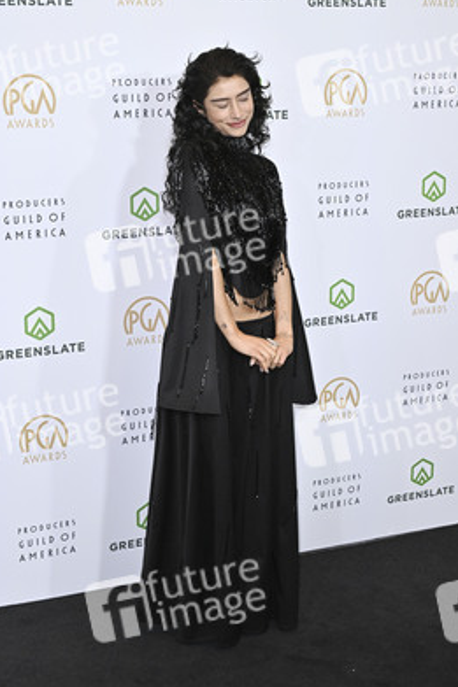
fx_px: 936
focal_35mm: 49
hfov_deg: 27.5
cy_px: 338
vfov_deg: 40.4
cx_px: 226
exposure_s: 1/320
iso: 2000
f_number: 5.6
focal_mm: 48
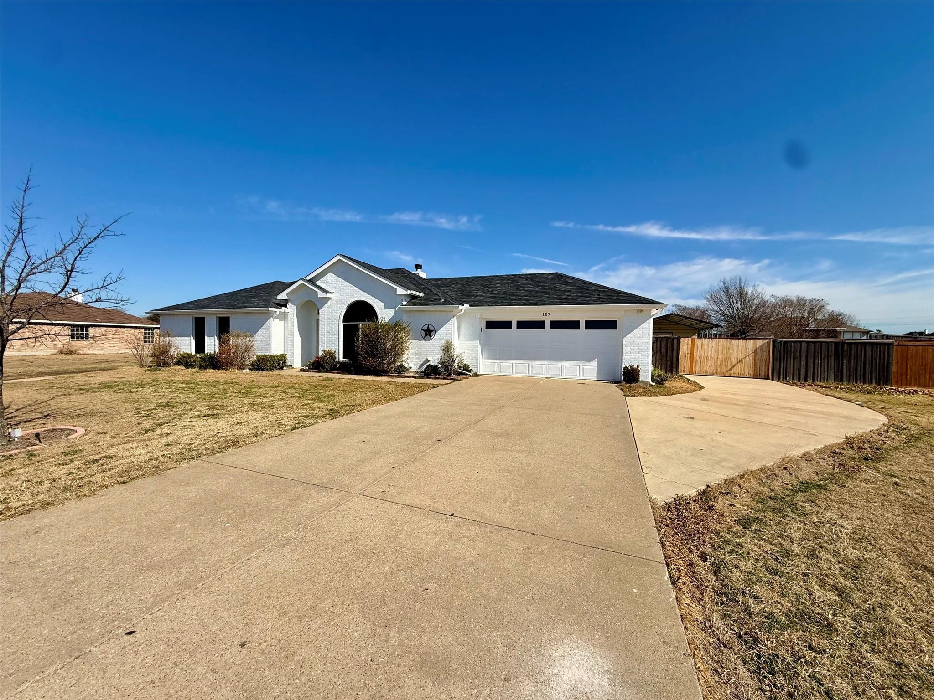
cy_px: 350
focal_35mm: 14
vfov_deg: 85.7
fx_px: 378
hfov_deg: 102.1
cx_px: 467
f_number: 2.2
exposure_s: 1/3663
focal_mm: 2.22
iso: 50
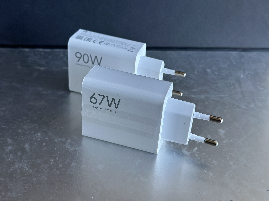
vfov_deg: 30.3
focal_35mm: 48
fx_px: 373
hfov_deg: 39.7
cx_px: 134
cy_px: 100
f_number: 1.78
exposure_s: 1/91
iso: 125
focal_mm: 6.86
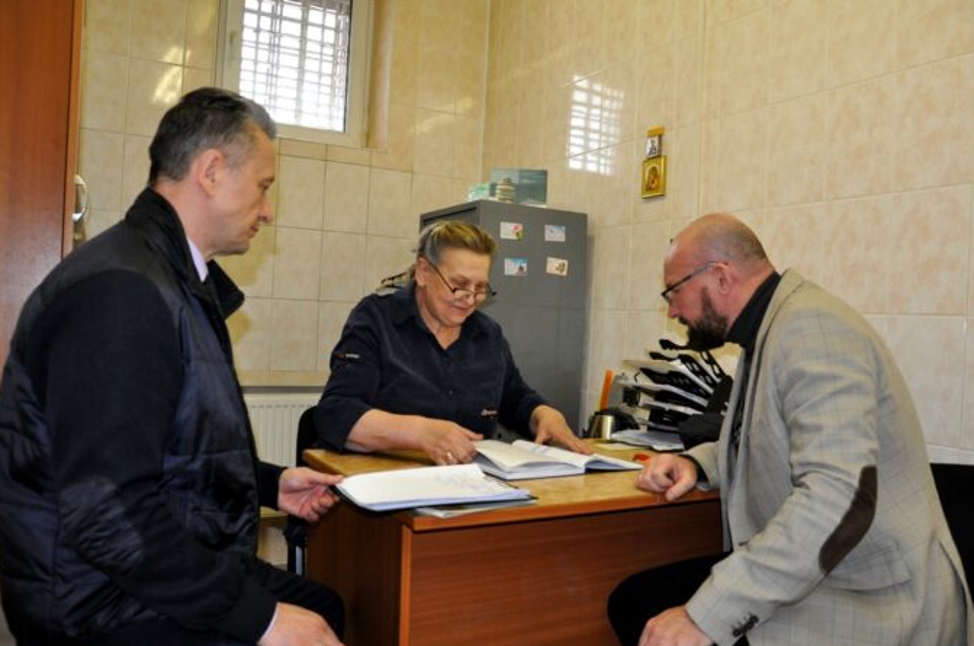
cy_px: 328
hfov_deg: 65.5
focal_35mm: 28
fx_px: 756
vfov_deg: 46.2
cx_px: 501
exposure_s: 1/100
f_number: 3.5
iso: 800
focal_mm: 18
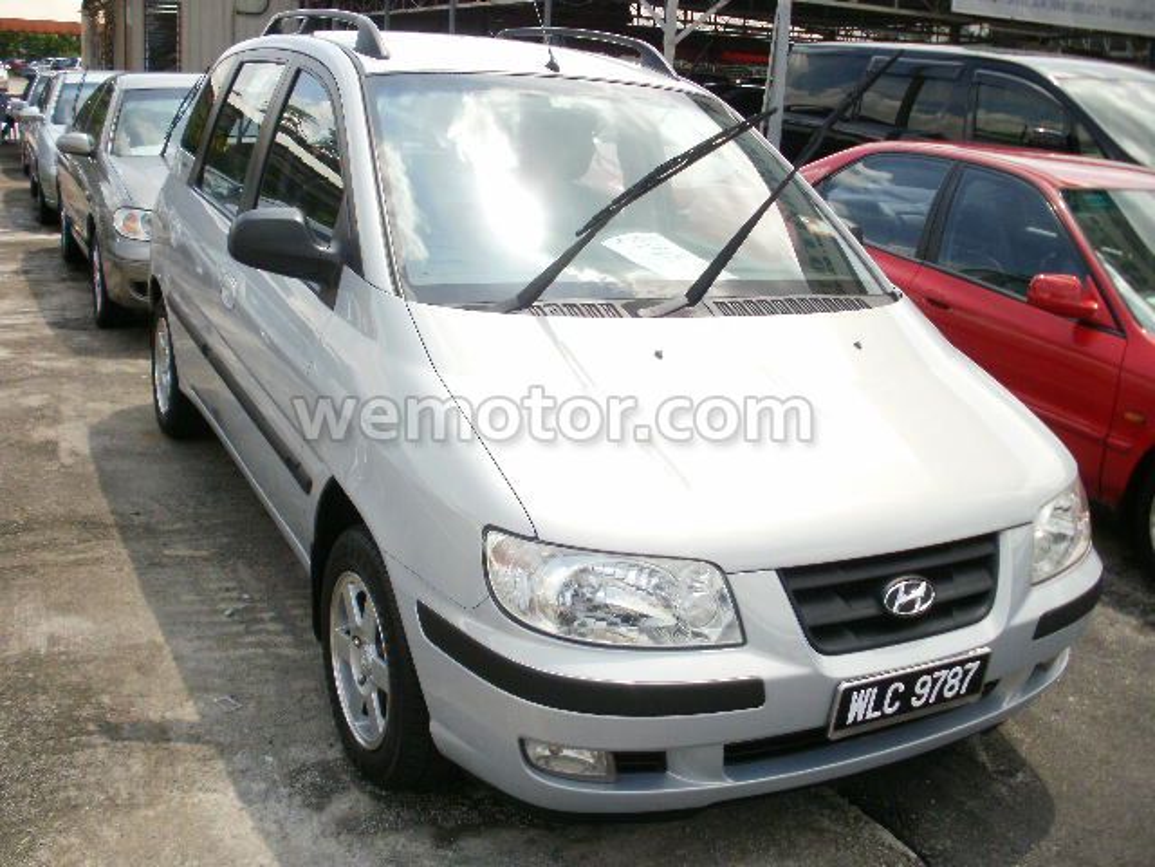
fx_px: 1201
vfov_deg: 39.7
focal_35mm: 36
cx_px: 578
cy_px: 434
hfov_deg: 51.4
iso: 100
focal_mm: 6.3
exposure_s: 1/500
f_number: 3.5
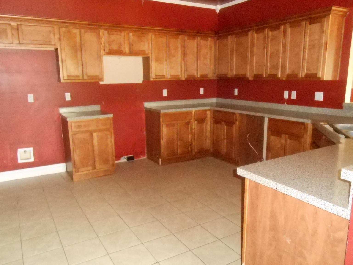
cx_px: 176
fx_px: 275
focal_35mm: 27
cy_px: 136
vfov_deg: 51.4
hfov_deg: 65.3
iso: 1250
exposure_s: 1/25
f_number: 3.5
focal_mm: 4.6
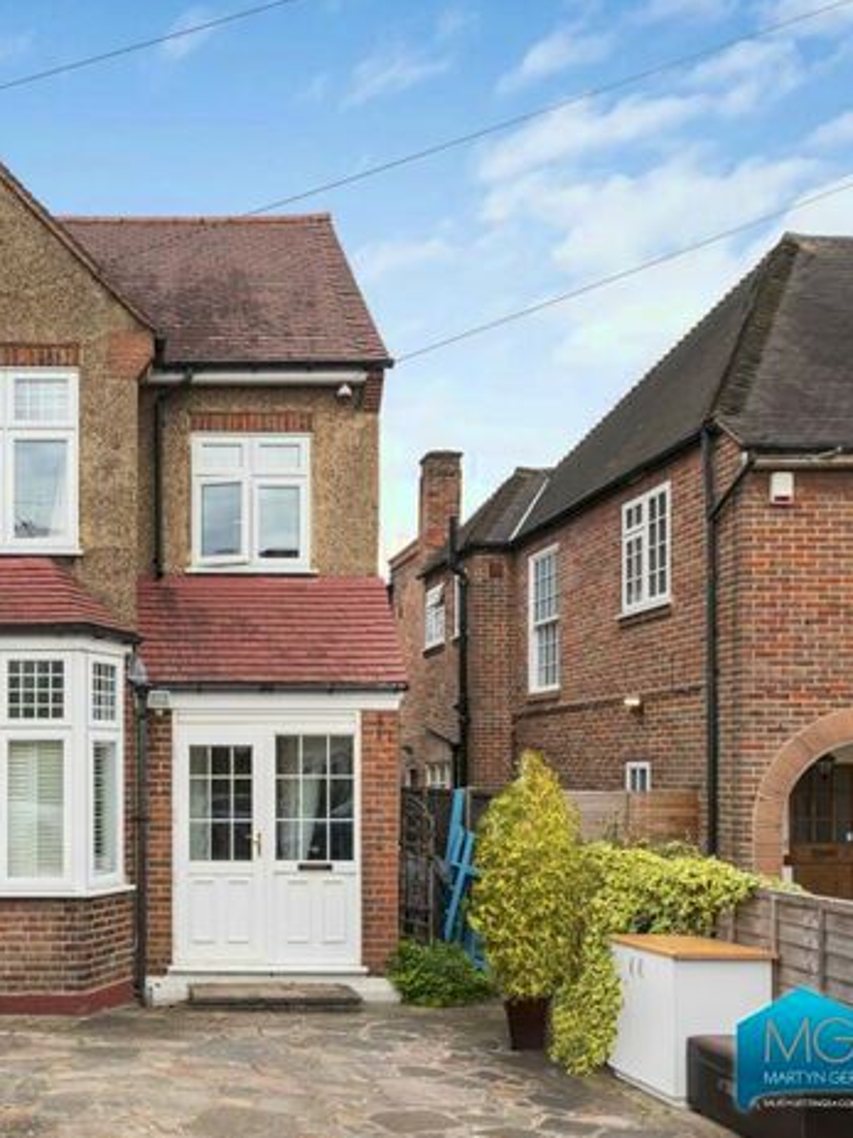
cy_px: 570
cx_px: 106
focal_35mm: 32
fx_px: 1052
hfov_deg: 41.1
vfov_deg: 56.8
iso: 800
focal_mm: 22
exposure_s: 1/1250
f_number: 7.1
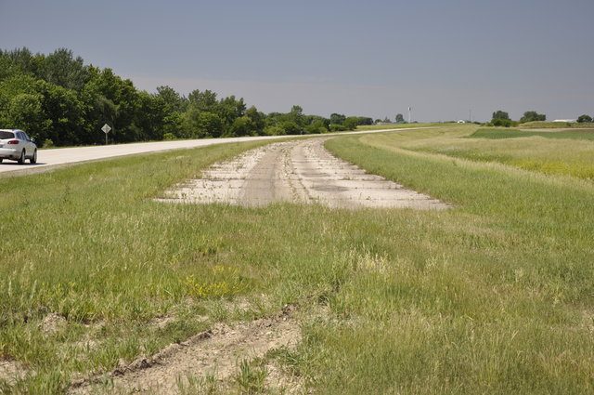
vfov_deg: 17.4
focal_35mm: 78
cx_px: 297
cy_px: 198
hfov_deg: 26.0
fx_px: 1285
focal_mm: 52
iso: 200
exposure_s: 1/250
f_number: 8
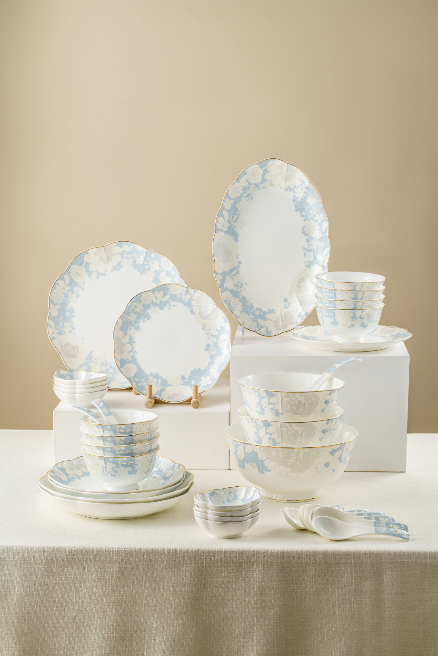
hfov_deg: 18.2
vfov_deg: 27.0
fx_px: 1368
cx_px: 219
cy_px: 328
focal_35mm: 75
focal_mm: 75
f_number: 14
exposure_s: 1/125
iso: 160
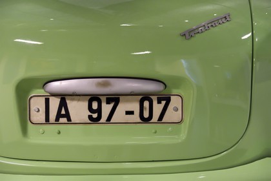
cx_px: 136
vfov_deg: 30.5
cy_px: 90
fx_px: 331
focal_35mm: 44
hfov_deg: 44.5
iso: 6400
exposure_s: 1/50
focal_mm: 44
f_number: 3.5
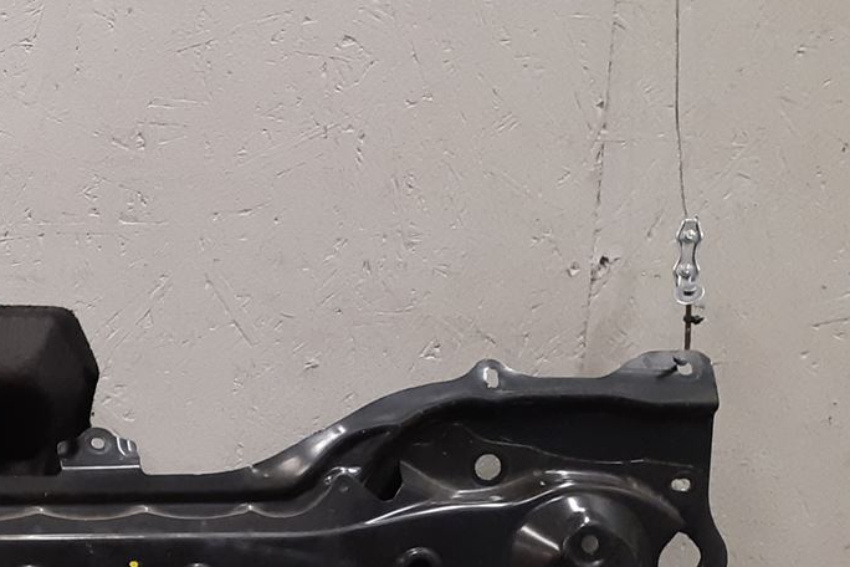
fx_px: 1912
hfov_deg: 21.3
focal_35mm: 81
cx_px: -413
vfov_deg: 16.5
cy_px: 587
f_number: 1.7
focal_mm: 3.93
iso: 160
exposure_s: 1/50
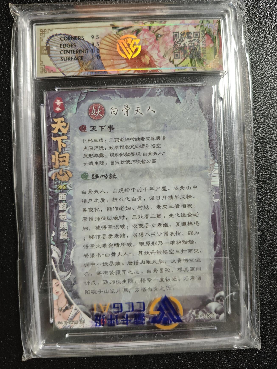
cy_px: 179
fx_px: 288
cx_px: 140
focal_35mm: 27
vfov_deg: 65.3
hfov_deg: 51.4
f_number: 1.5
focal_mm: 4.94
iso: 800
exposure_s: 1/200
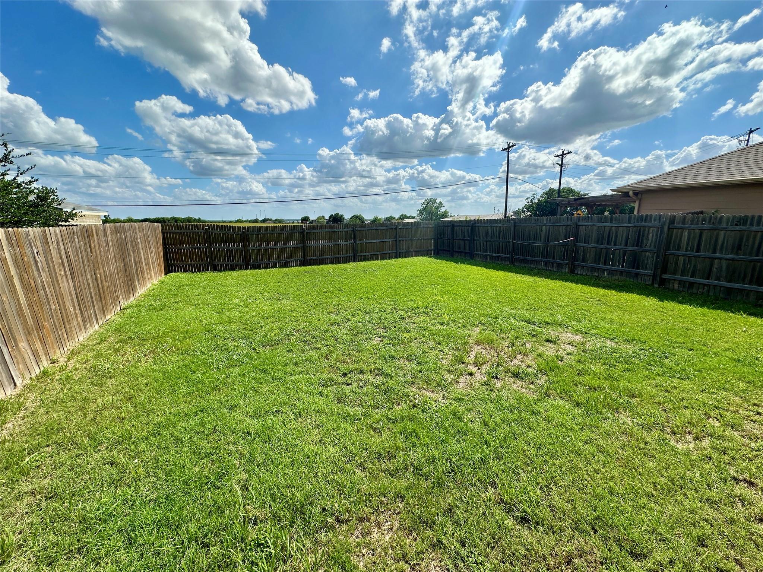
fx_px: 309
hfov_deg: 102.1
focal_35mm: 14
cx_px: 382
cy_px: 286
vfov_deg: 85.7
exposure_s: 1/2451
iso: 50
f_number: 2.2
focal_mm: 2.22
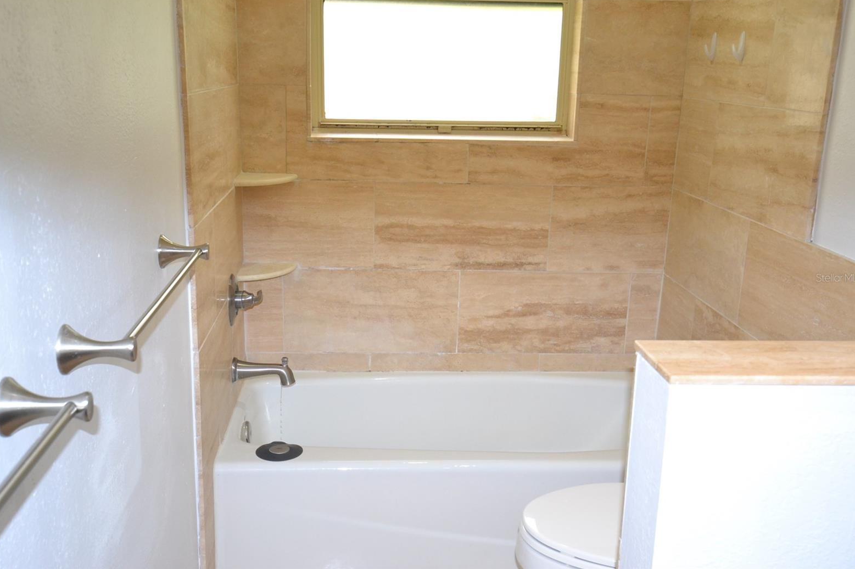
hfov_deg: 51.9
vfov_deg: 35.9
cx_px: 426
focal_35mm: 37
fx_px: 878
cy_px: 278
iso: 1250
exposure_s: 1/60
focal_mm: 24
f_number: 4.5
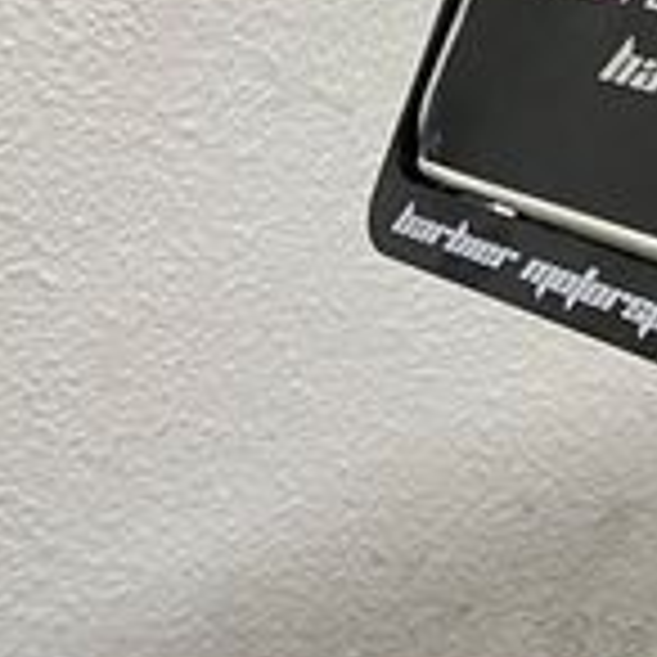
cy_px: -140
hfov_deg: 16.2
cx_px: 882
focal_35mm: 101
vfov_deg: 16.5
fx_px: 2169
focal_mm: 5.1
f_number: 1.6
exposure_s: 1/50
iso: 80
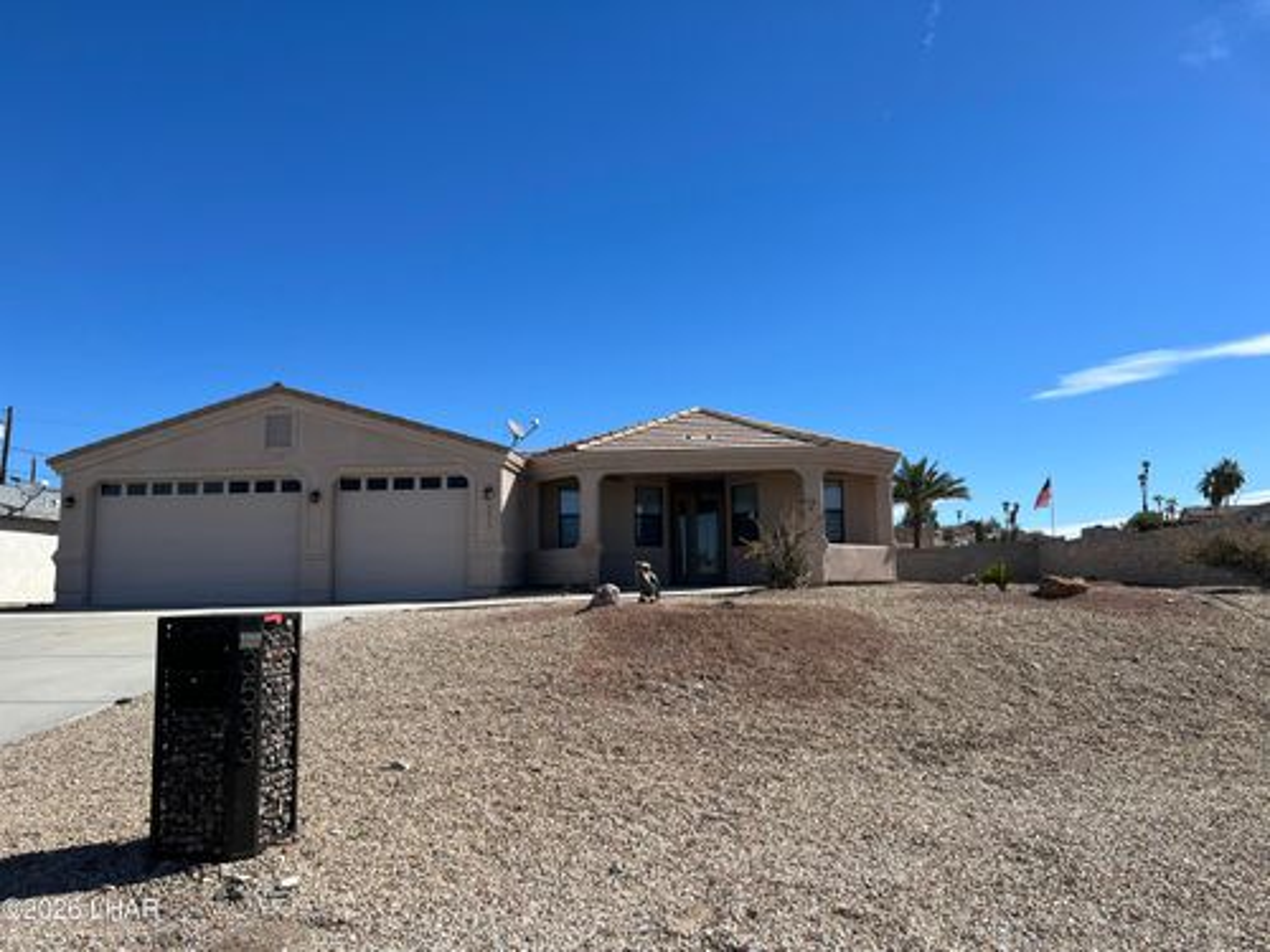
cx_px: 635
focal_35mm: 26
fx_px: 954
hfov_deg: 67.3
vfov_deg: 53.1
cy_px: 476
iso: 50
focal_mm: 5.7
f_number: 1.5
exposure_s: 1/5319
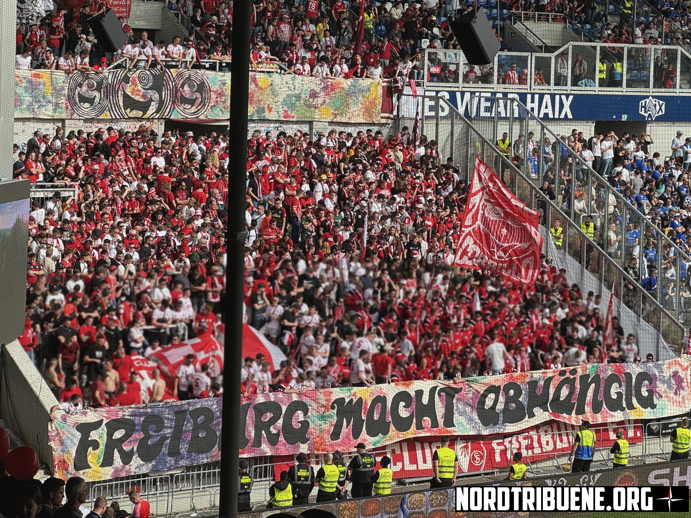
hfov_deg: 25.3
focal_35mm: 77
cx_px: 346
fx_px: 1537
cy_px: 259
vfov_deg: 19.1
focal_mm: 9
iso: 40
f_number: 2.8
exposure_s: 1/786
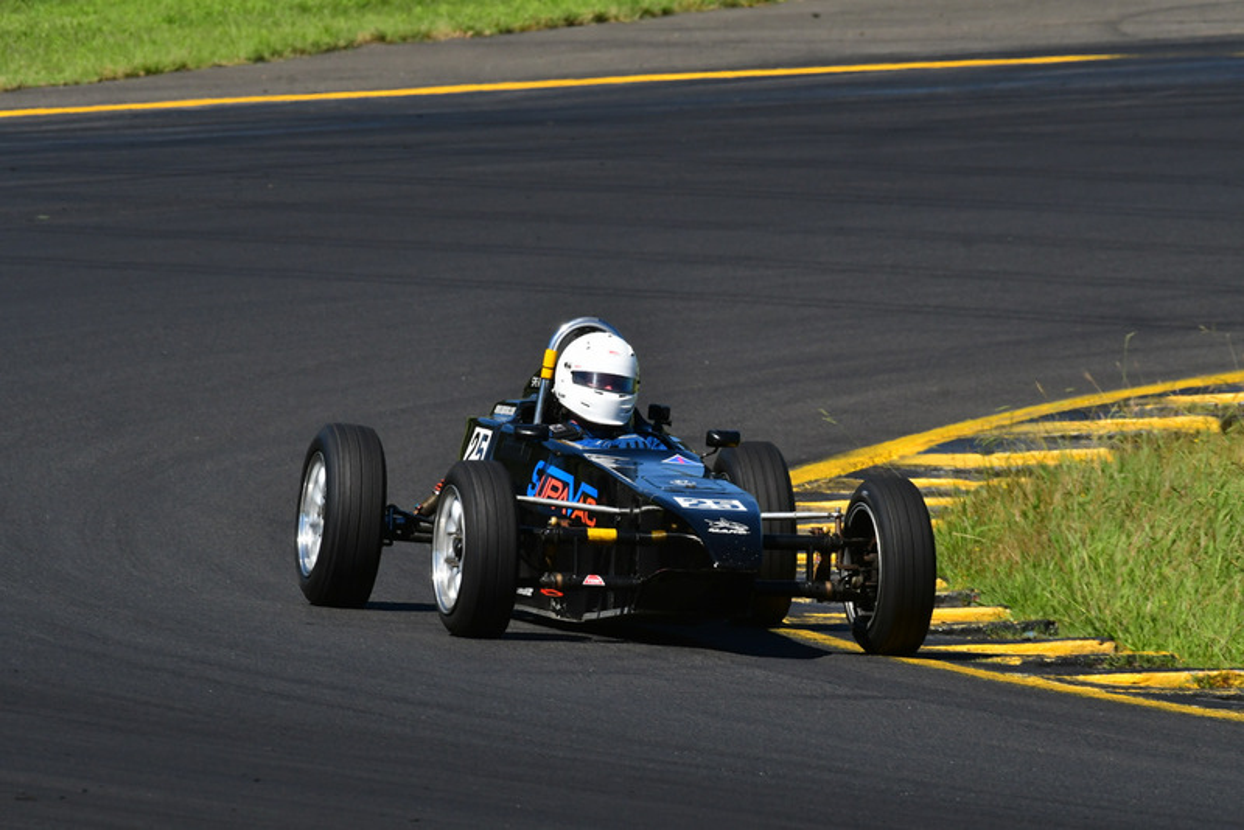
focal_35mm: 630
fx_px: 21777
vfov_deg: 2.2
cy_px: 415
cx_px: 622
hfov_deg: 3.3
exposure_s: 1/640
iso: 400
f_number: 11
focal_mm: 420
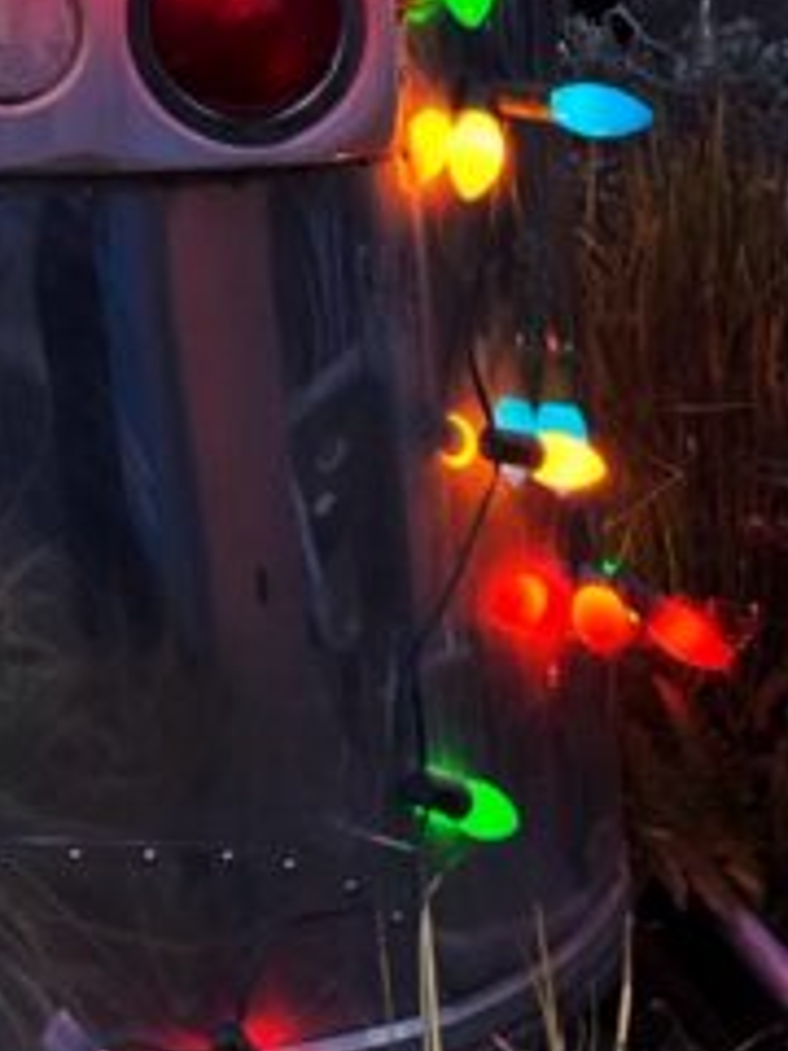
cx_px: -889
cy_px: -736
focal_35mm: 111
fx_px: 3369
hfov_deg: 11.7
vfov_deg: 15.6
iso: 100
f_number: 1.6
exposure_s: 1/120
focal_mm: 4.2
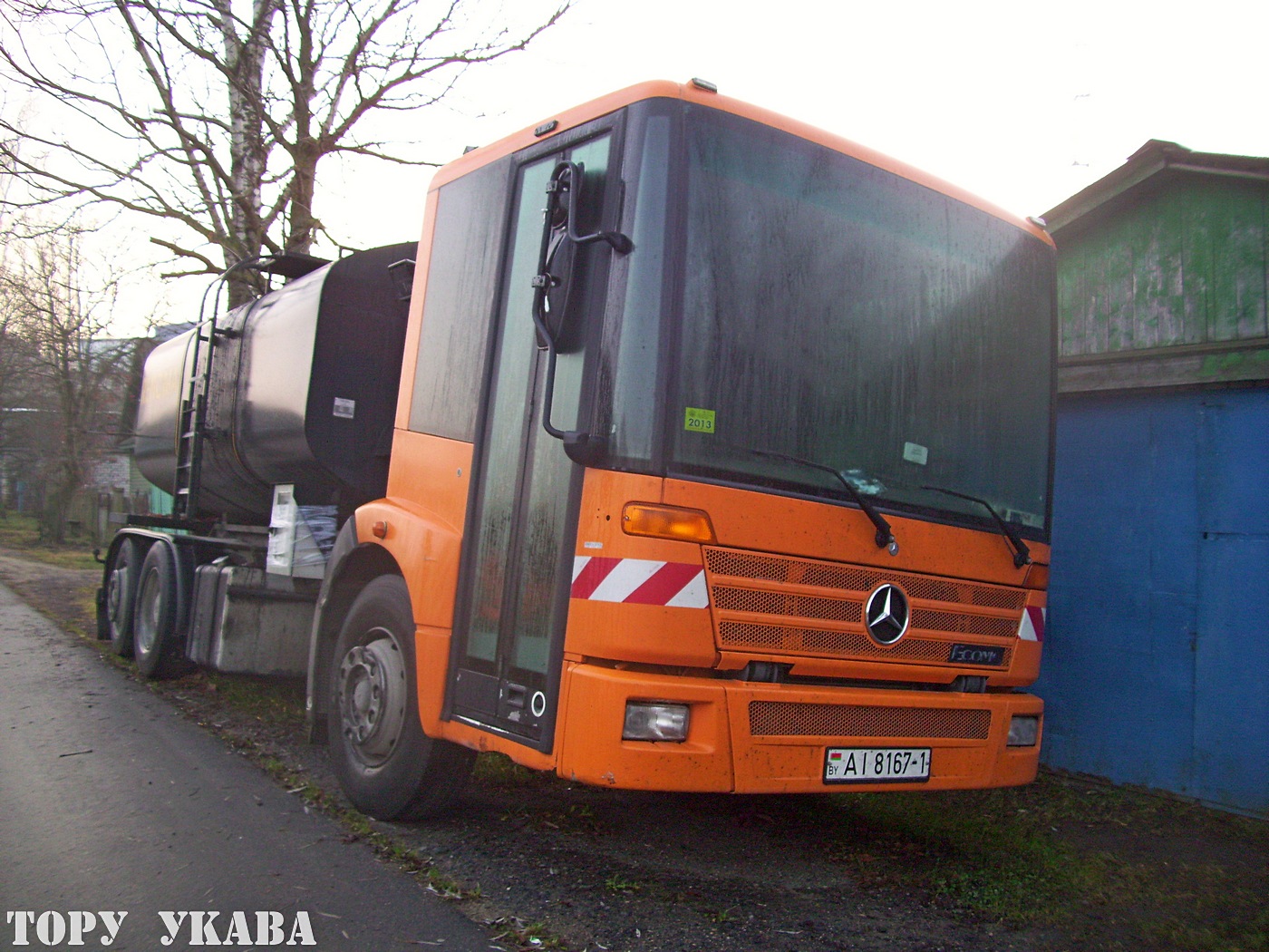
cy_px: 476
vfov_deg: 44.2
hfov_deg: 56.8
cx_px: 634
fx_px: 1173
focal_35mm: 32
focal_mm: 5.7
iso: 100
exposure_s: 1/30
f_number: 2.9
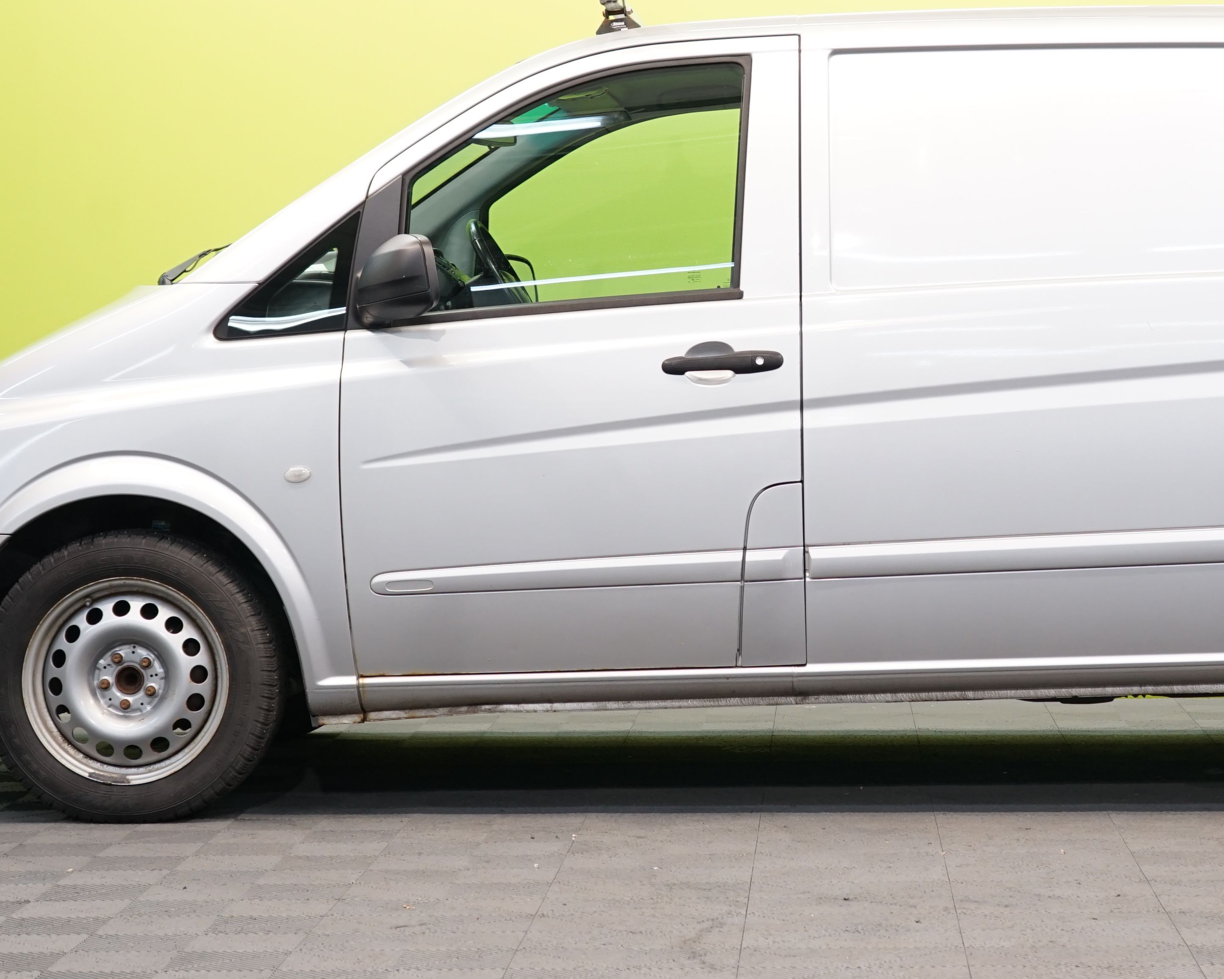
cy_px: 329
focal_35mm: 93
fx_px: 3369
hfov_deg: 20.4
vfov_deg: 16.5
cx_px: 901
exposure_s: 1/30
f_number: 4.5
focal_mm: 48
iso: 500
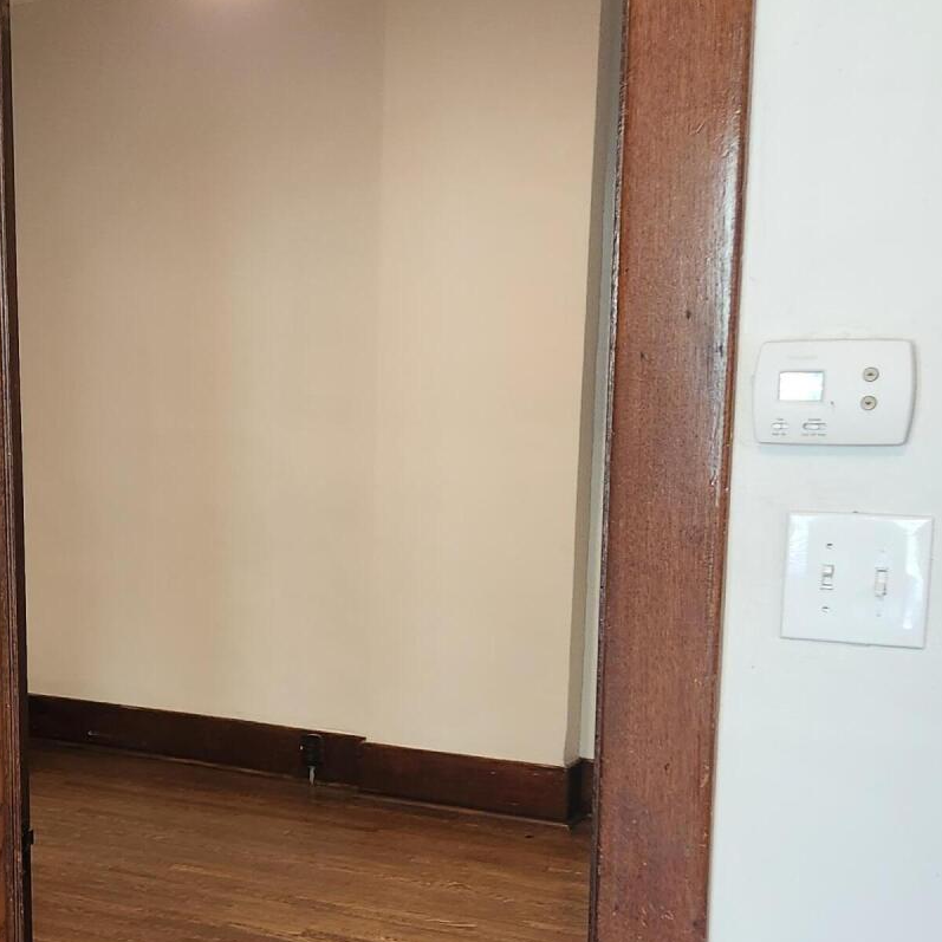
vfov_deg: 33.0
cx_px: 229
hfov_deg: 32.7
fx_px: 1570
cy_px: 645
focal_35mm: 51
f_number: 1.8
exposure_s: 1/120
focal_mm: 5.4
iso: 500
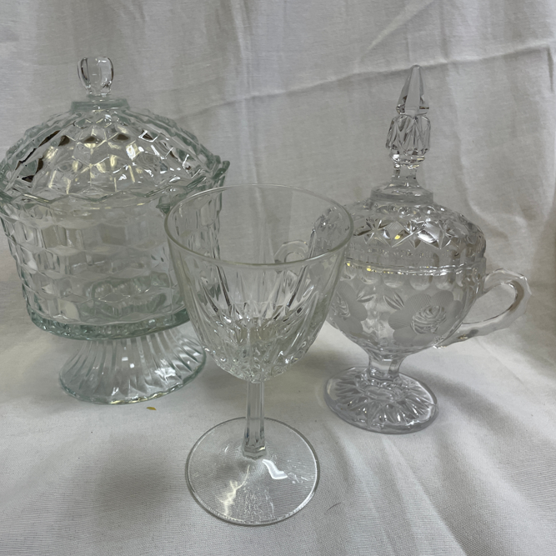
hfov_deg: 52.4
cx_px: 248
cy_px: 275
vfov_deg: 52.5
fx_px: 563
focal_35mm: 31
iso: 80
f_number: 1.6
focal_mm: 4.2
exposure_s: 1/120
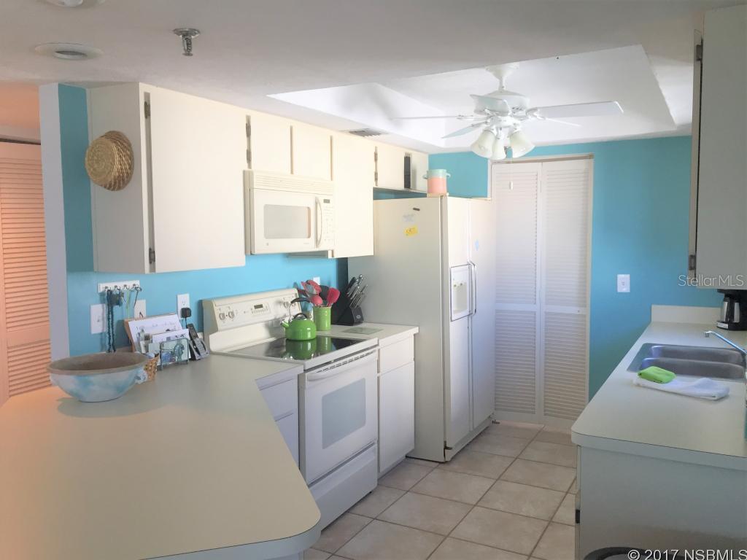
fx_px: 626
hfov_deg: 61.7
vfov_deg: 48.2
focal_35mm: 29
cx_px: 374
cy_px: 280
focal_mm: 4.15
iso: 32
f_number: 2.2
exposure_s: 1/30
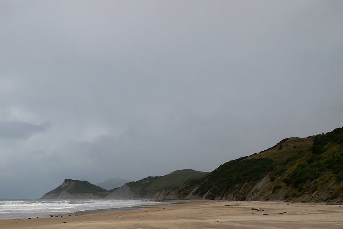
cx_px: 14
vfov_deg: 25.5
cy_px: 190
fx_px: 495
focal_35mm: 52
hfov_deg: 35.2
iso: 400
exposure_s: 1/420
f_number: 11
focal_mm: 18
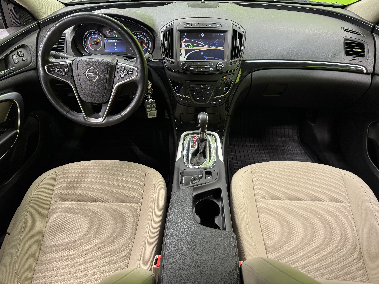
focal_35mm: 24
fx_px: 263
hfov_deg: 71.6
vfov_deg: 56.8
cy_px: 142
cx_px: 190
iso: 400
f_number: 1.78
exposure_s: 1/50
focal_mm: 6.76
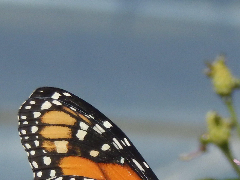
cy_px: 276
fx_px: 5859
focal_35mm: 845
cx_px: 217
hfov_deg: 2.3
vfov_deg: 1.8
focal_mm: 41.7
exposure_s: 1/640
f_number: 5.6
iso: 125
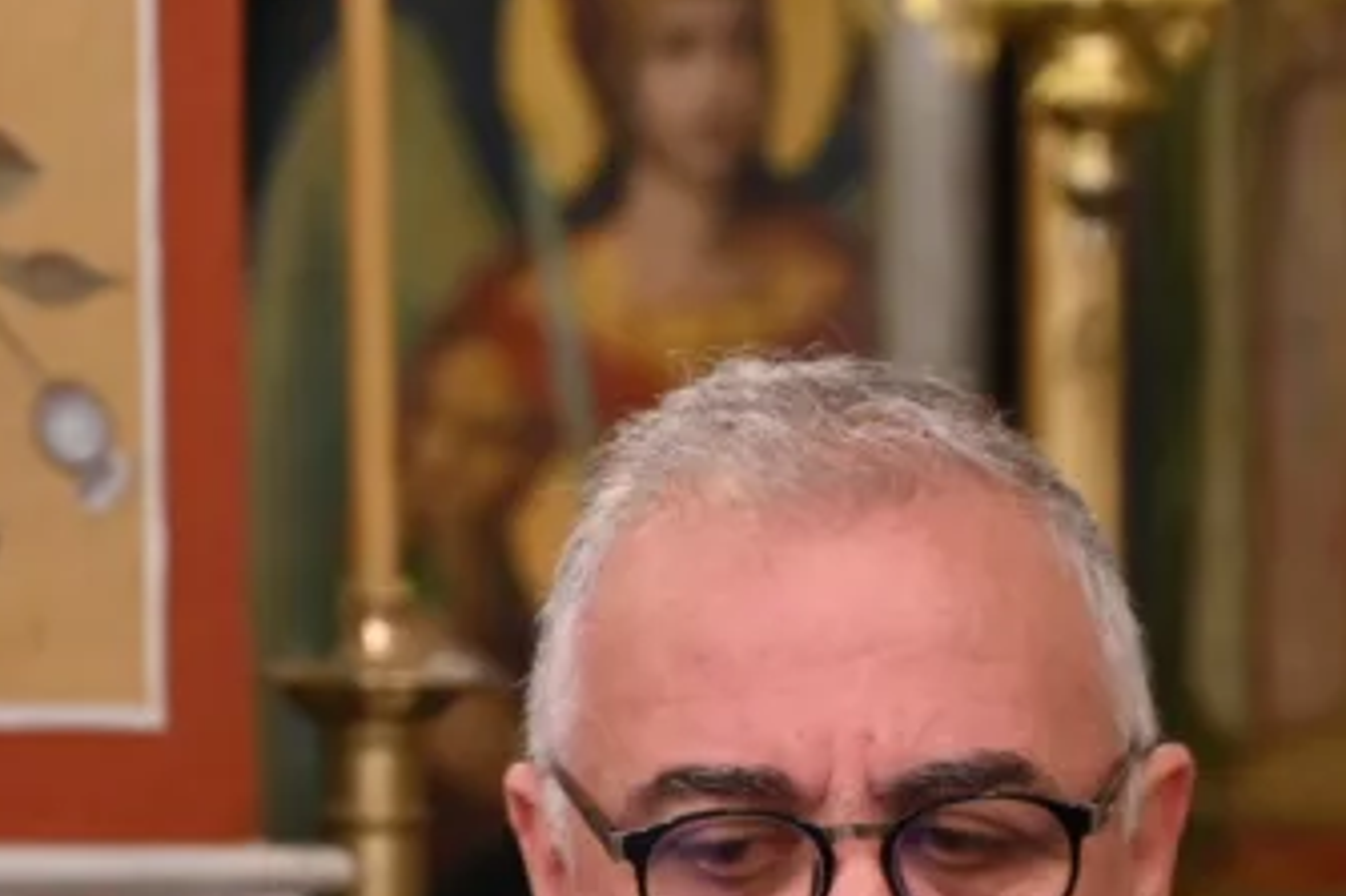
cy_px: 1059
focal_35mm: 214
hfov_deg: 9.6
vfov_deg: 6.4
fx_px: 7997
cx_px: 759
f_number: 4.5
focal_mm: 70
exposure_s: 1/100
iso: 5000
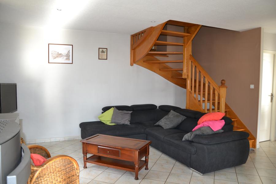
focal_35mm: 27
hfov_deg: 67.4
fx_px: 207
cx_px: 138
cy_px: 92
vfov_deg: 47.9
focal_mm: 18
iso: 400
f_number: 4
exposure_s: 1/60
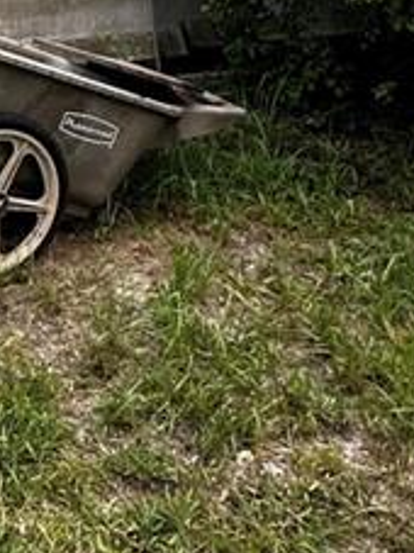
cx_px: -134
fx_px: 1181
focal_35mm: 74
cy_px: -105
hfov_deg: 18.4
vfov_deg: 24.0
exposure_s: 1/136
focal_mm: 2.22
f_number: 2.2
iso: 40
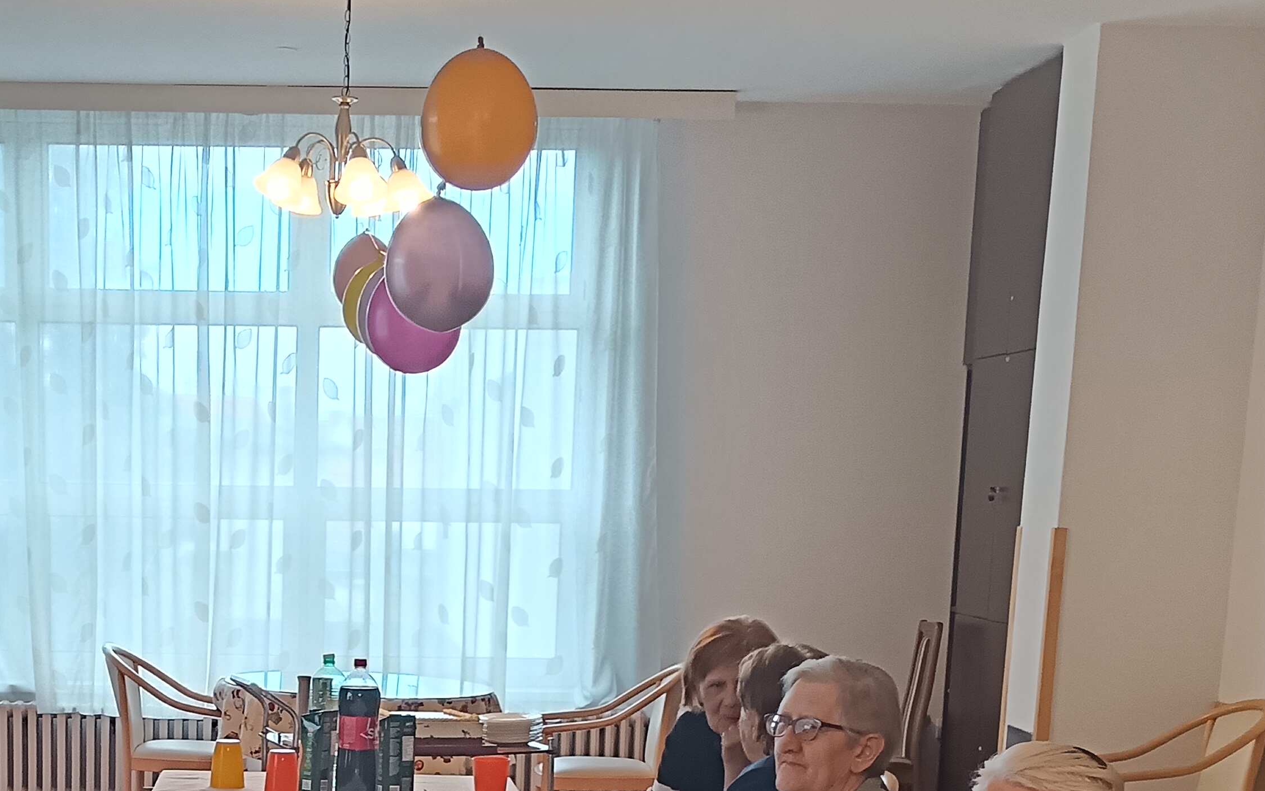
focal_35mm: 74
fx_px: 2551
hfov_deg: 27.3
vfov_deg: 16.8
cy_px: 981
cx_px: 243
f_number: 1.9
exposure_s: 1/50
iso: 477
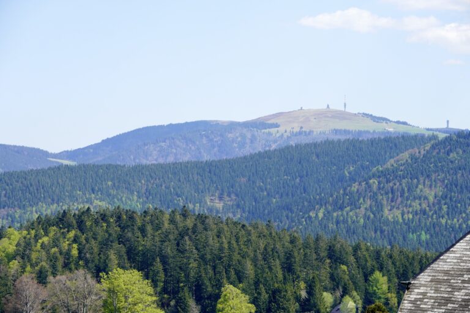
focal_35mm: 138
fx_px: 1802
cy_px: 156
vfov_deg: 9.9
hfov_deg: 14.9
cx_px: 235
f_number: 7.1
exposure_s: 1/200
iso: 100
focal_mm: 92
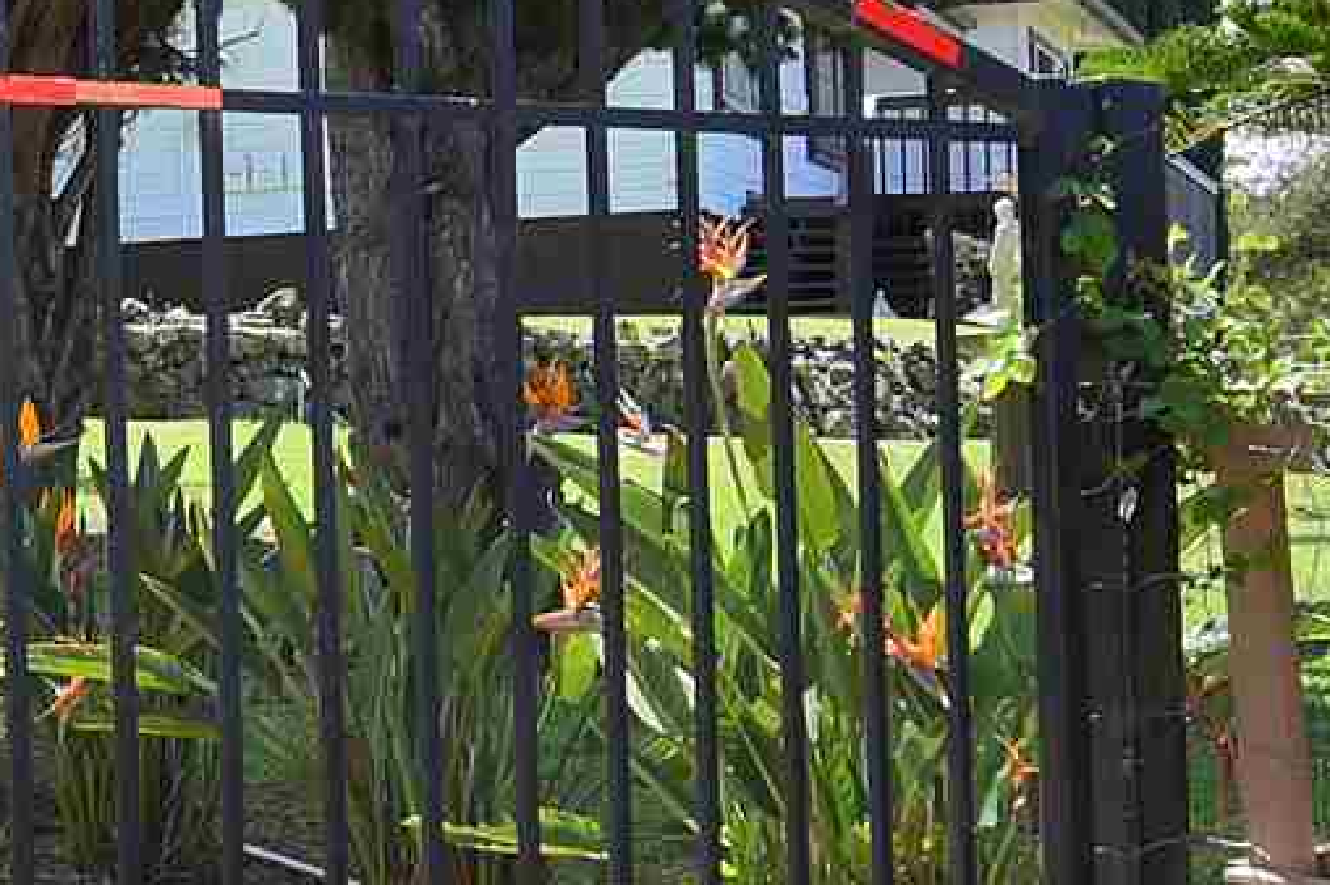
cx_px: 390
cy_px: 406
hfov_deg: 17.7
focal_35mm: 115
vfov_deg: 11.9
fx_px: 4246
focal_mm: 19
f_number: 8
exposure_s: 1/200
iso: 80
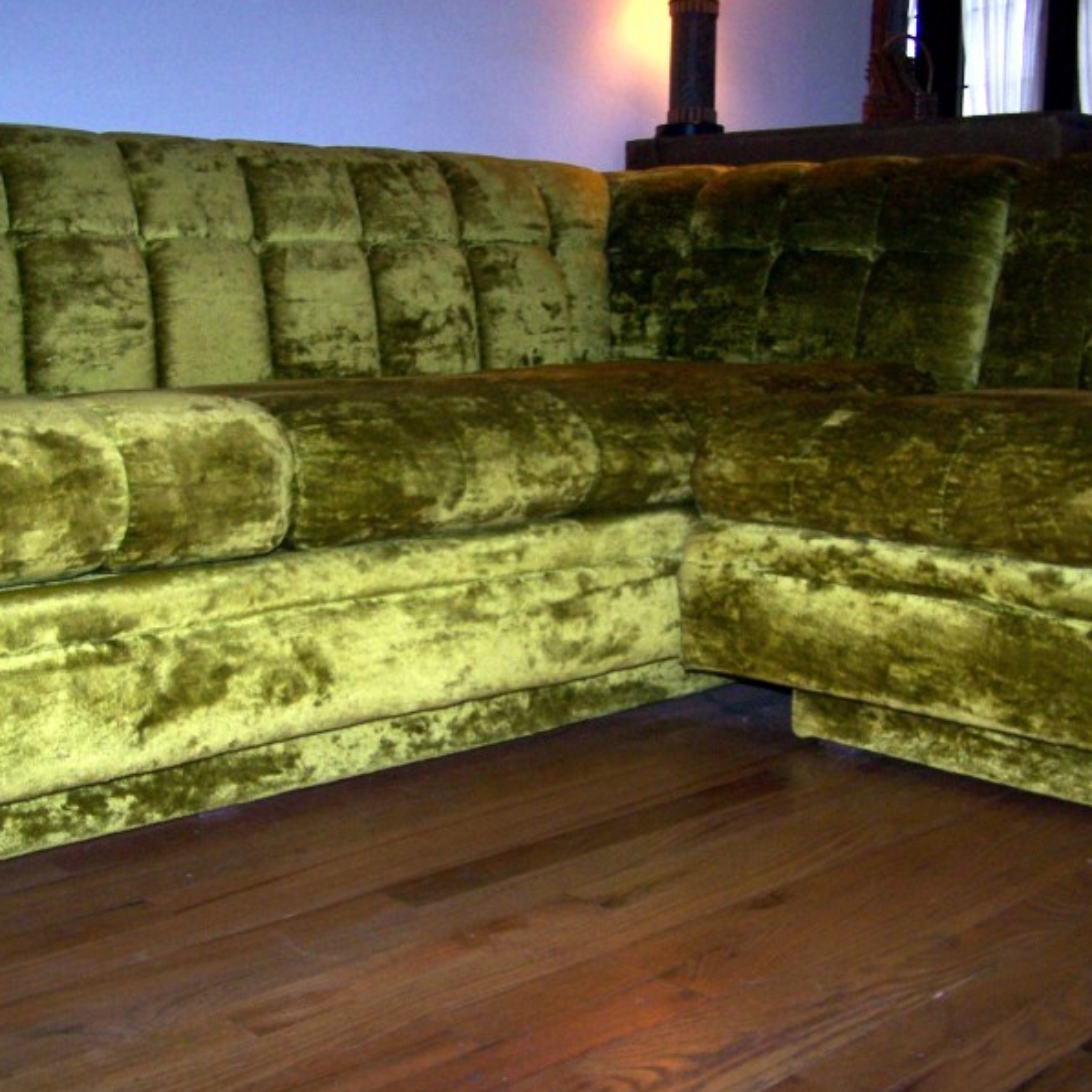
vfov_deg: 37.6
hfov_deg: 37.5
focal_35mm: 45
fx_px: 1606
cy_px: 547
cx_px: 503
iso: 140
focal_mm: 6.3
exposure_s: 1/60
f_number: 2.8
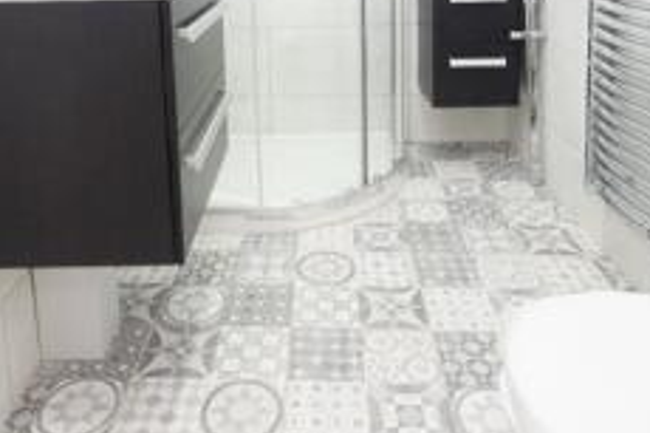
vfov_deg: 37.7
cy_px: -1
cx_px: 302
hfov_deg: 60.3
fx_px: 559
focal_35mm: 31
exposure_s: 1/8
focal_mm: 10
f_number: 9
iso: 800
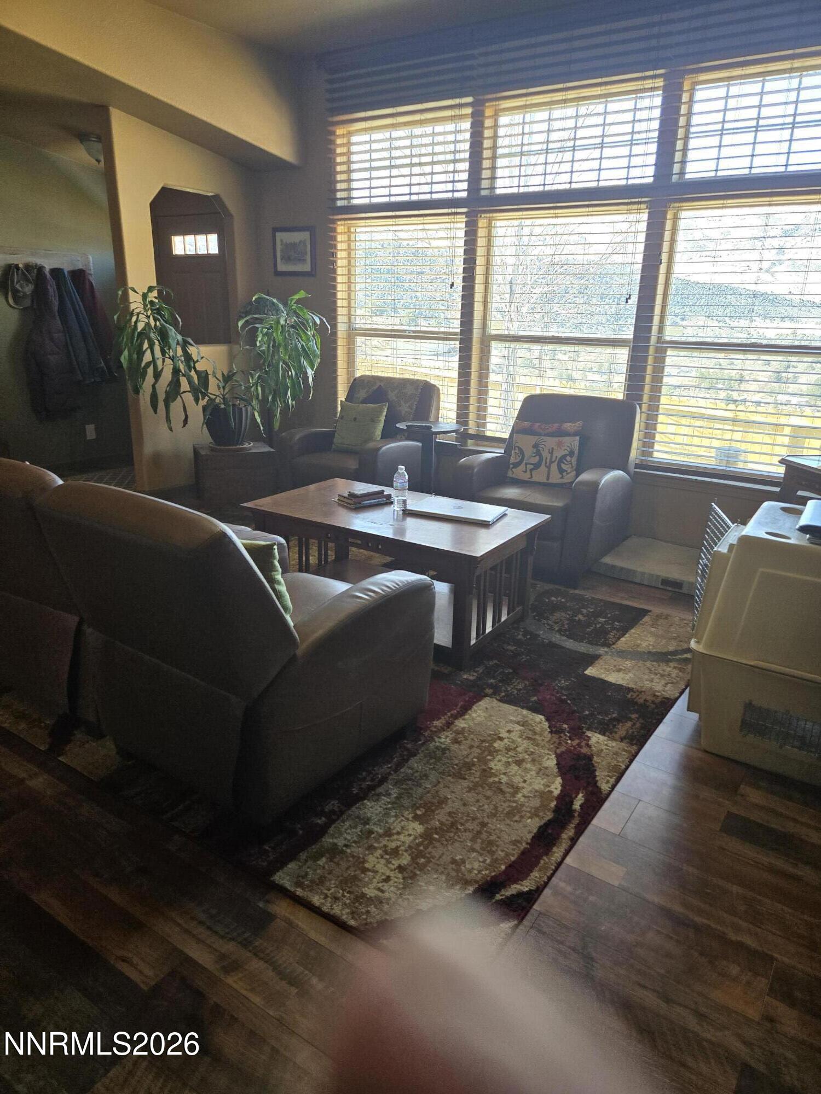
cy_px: 547
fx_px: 727
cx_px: 410
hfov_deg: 58.9
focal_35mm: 23
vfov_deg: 73.9
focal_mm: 5.4
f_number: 1.8
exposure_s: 1/180
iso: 200
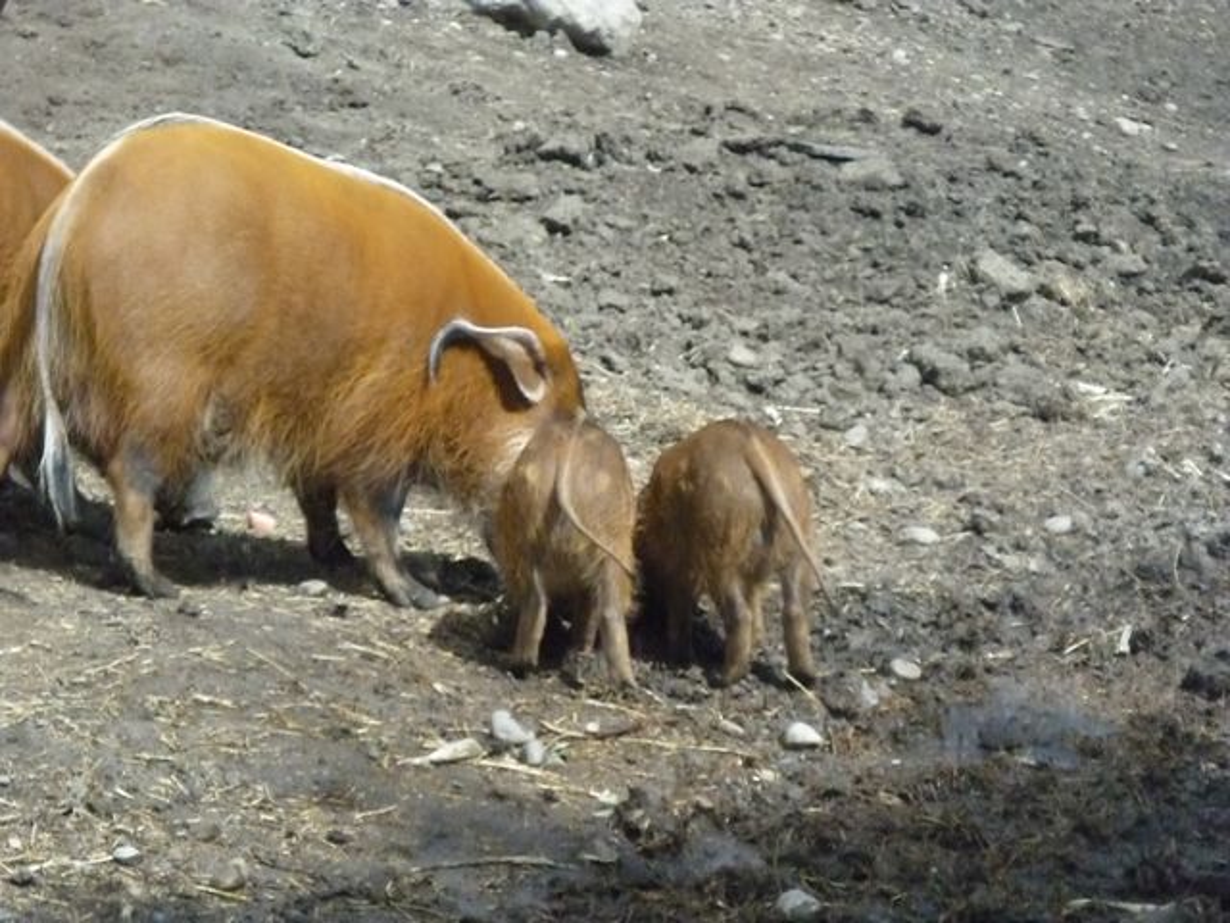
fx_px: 7107
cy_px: 462
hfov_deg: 9.9
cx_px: 615
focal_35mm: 200
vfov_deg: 7.4
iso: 1600
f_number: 18
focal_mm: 36
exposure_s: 1/250
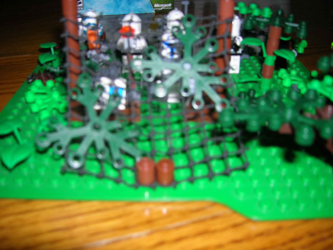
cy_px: 125
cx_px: 166
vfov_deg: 41.8
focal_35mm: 34
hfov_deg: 54.0
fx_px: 327
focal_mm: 5.7
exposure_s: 1/60.1
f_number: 2.9
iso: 50
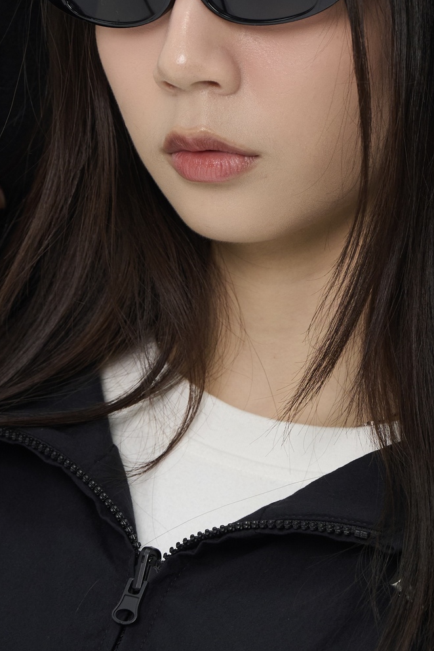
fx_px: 7866
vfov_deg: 4.7
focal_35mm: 435
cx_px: 158
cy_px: 352
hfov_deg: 3.2
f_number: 5.6
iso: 400
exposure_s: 1/125
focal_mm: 180
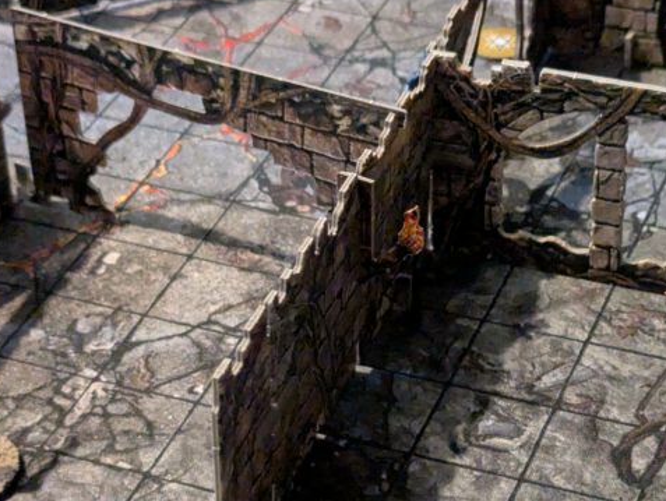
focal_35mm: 103
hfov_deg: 19.0
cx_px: 427
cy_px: 348
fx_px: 1984
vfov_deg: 14.4
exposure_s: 1/33.3
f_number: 1.85
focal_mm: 6.81
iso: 1787
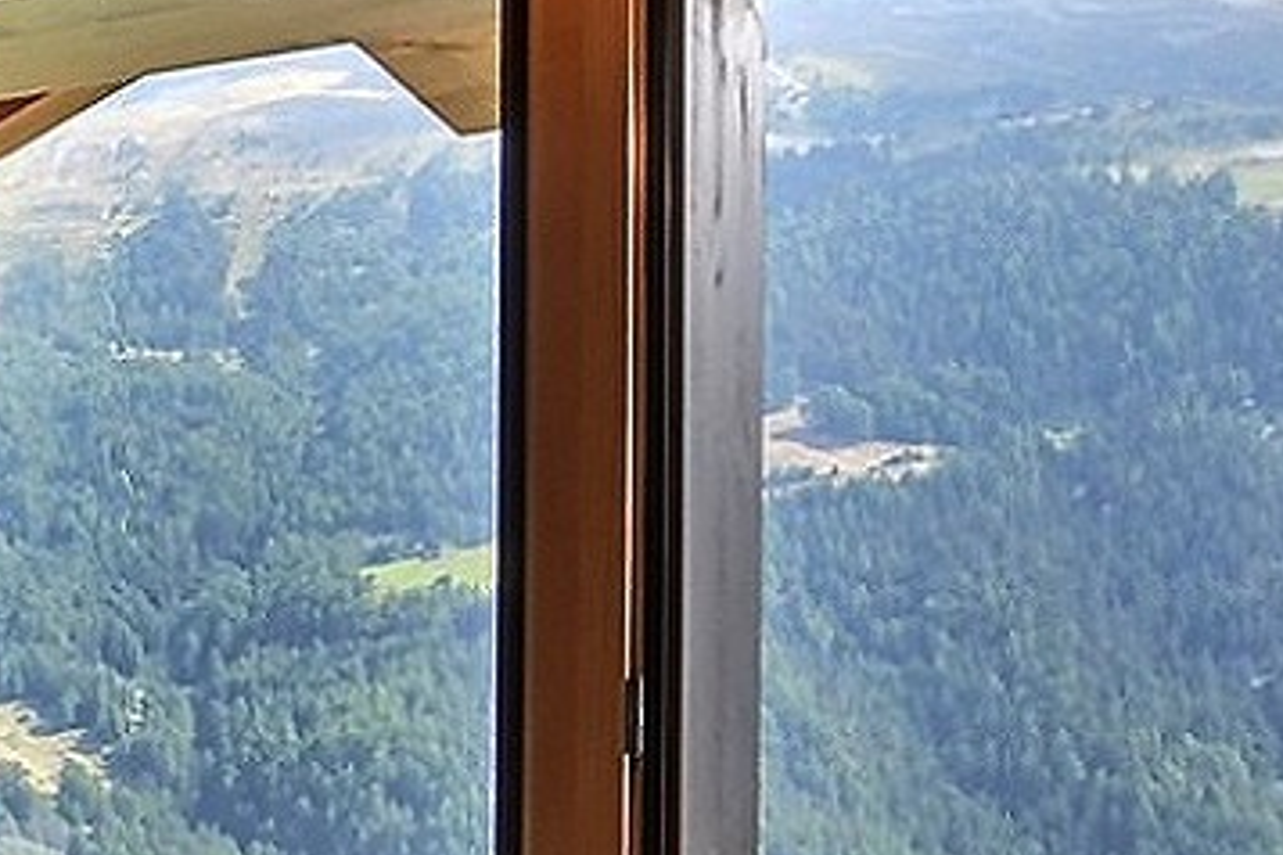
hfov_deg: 14.1
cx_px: -1951
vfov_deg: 15.5
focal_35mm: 86
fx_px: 3065
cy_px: 932
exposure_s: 1/2
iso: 400
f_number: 9
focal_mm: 10
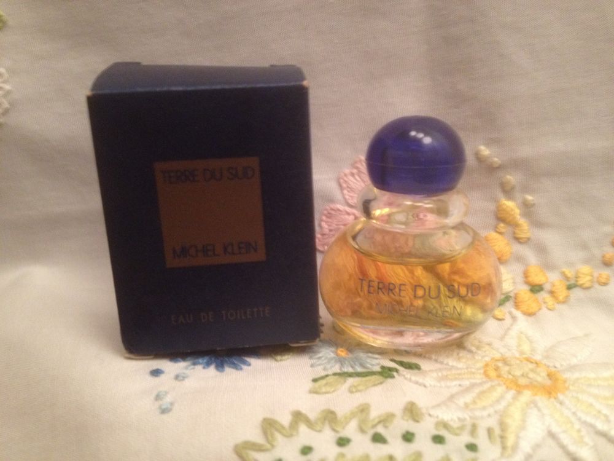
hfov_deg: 52.6
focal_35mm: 35
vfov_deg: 40.7
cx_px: 307
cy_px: 230
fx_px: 621
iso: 250
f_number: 2.4
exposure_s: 1/20
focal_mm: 4.28
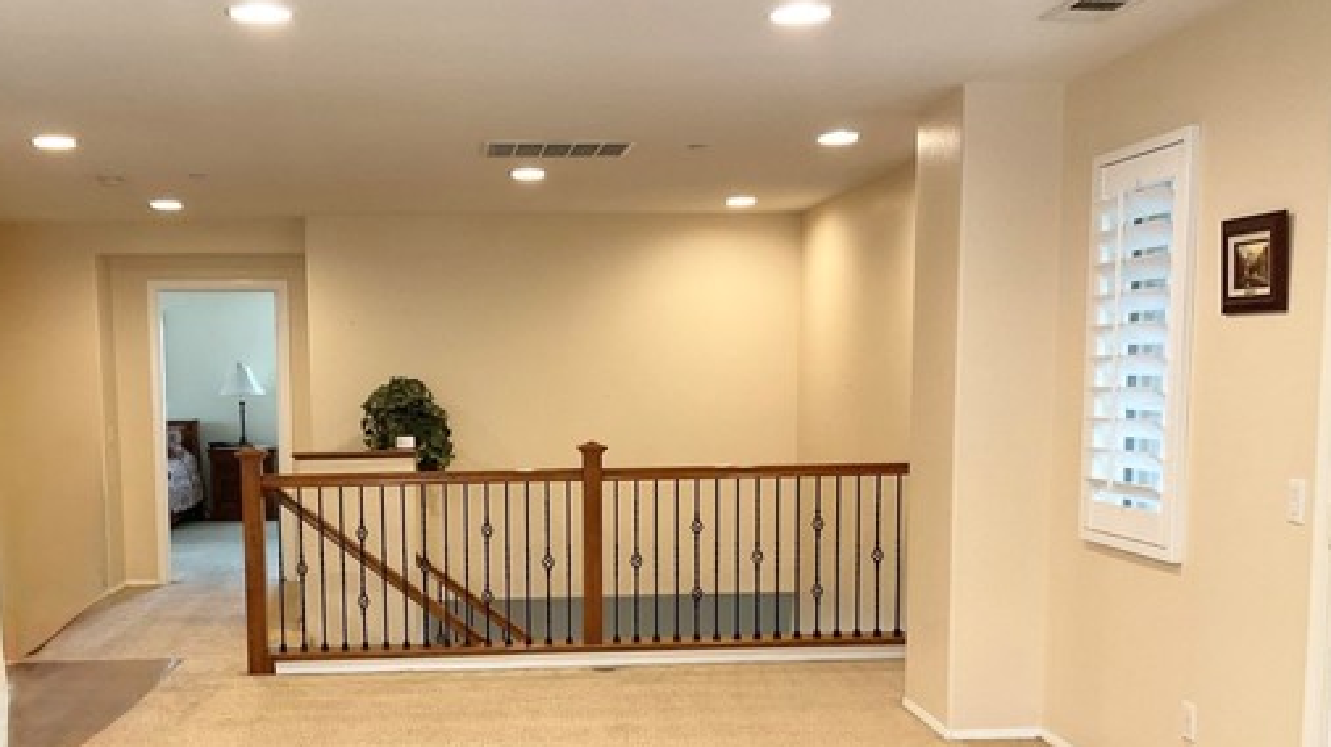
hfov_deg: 50.2
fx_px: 1411
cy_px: 542
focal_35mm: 40
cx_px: 547
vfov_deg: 29.3
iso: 125
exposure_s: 1/60
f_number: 1.8
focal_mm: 3
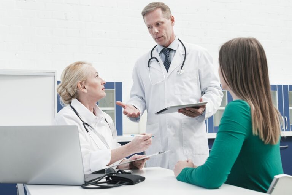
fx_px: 406
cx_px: 146
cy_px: 98
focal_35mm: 50
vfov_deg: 27.0
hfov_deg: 39.6
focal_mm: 50
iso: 200
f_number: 5.6
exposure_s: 1/160
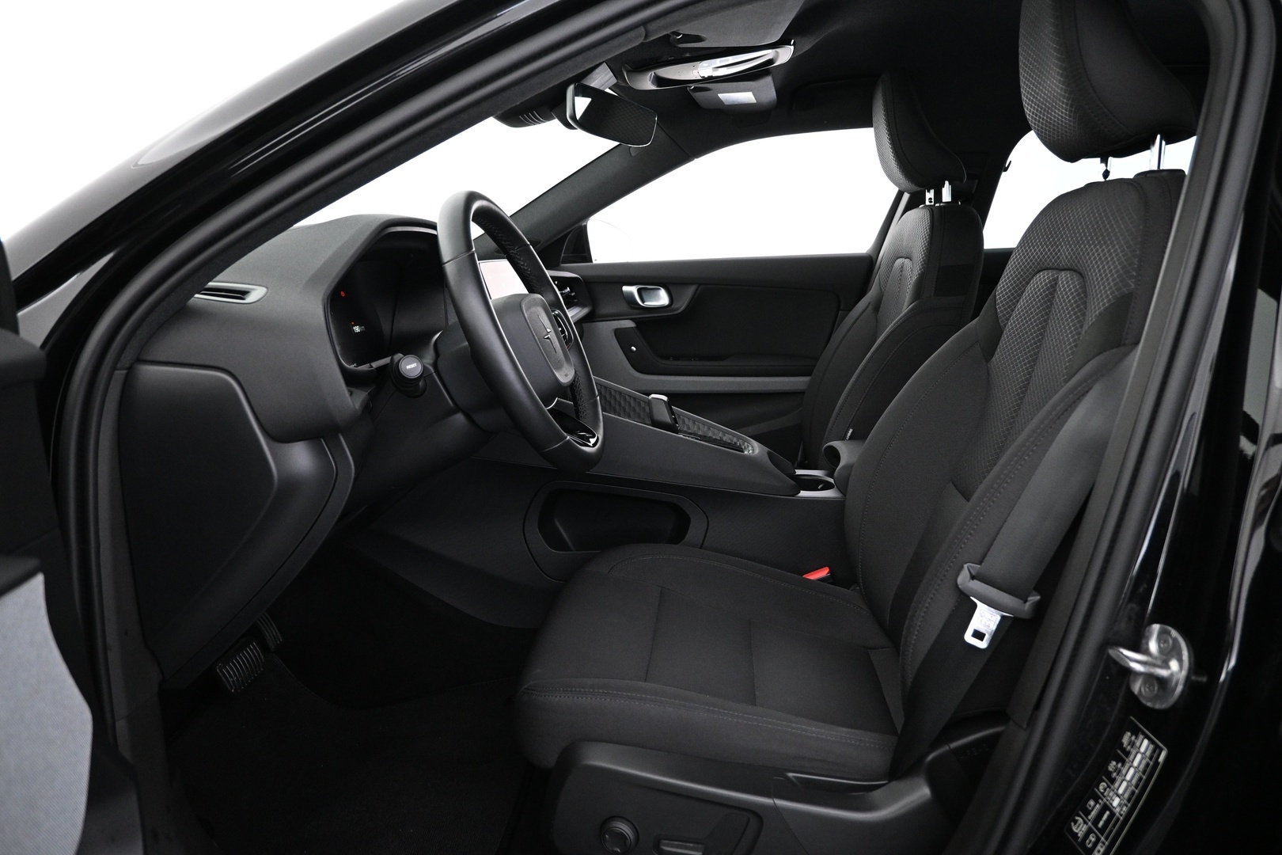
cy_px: 428
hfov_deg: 73.7
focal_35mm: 24
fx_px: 855
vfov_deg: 53.1
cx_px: 641
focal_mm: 16
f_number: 3.5
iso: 1600
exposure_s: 1/25
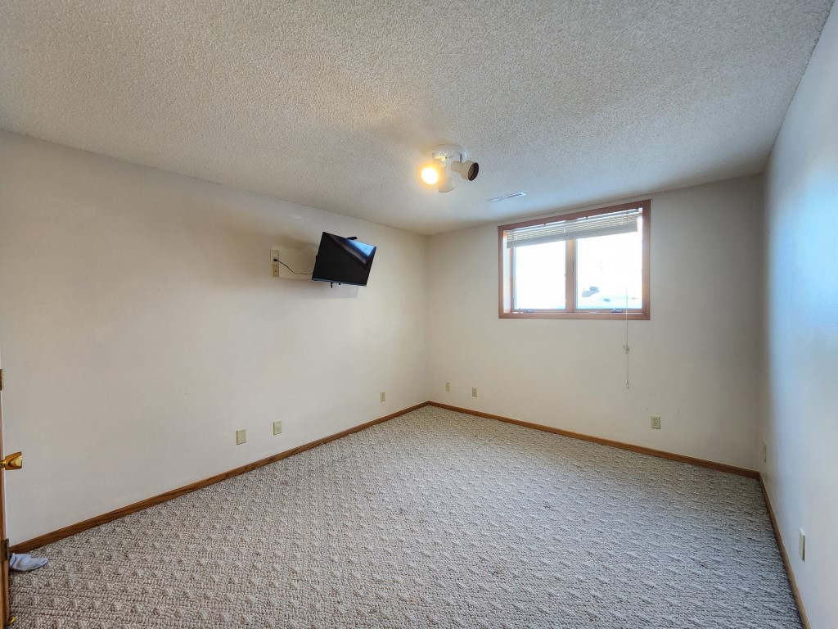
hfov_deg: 106.2
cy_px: 314
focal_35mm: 13
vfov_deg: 89.9
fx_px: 315
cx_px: 419
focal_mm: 2.2
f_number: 2.2
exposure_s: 1/30
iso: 320
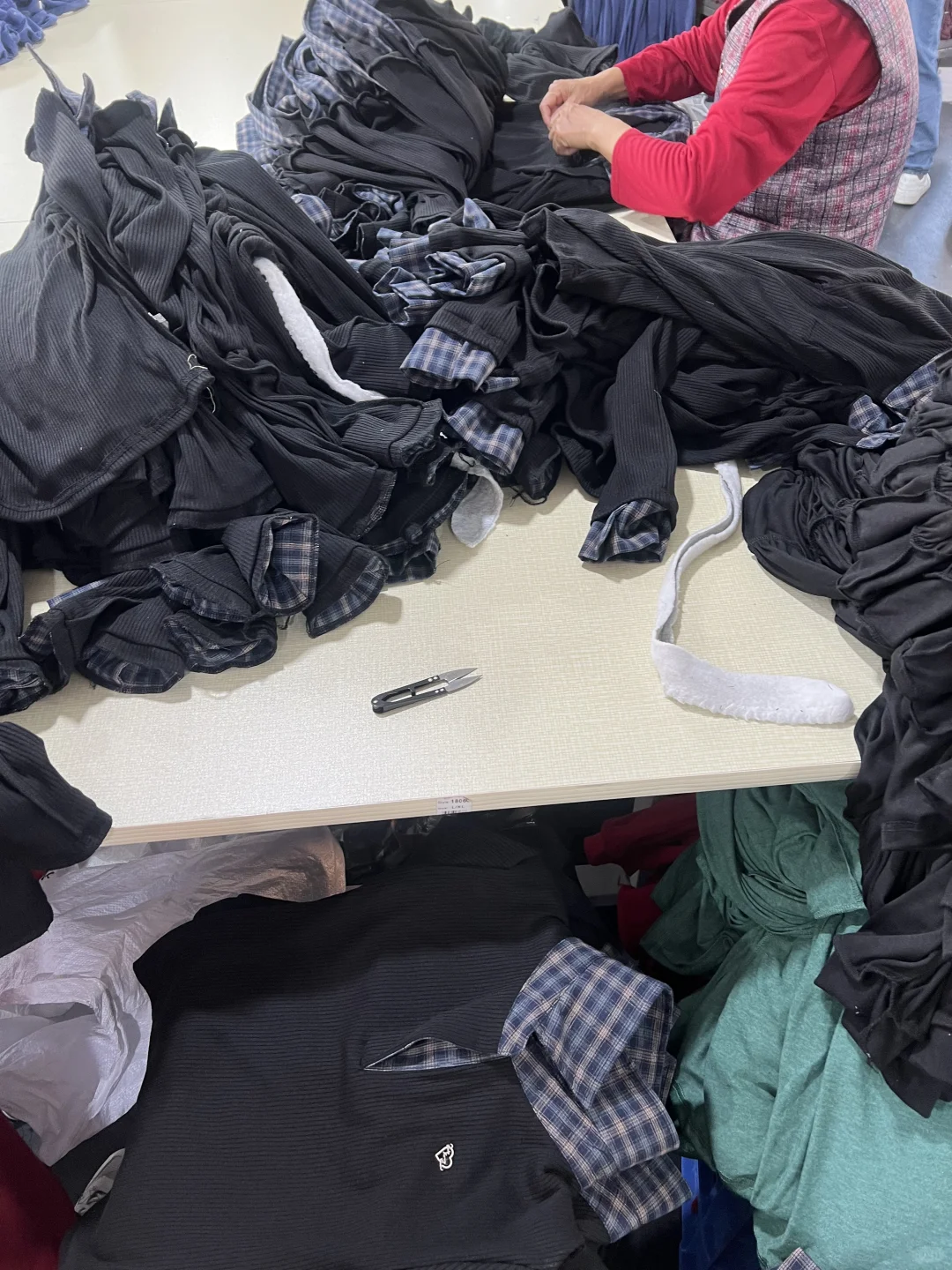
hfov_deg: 53.1
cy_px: 635
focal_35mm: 26
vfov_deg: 67.3
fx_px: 953
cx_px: 476
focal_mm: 5.7
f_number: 1.5
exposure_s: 1/50
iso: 100
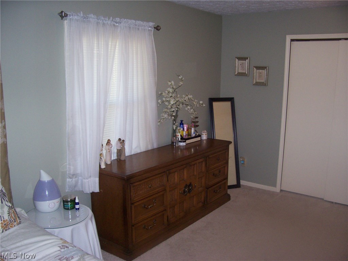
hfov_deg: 54.0
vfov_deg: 41.8
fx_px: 342
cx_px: 174
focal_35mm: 34
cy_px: 130
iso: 140
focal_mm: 5.6
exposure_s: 1/112
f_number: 2.7
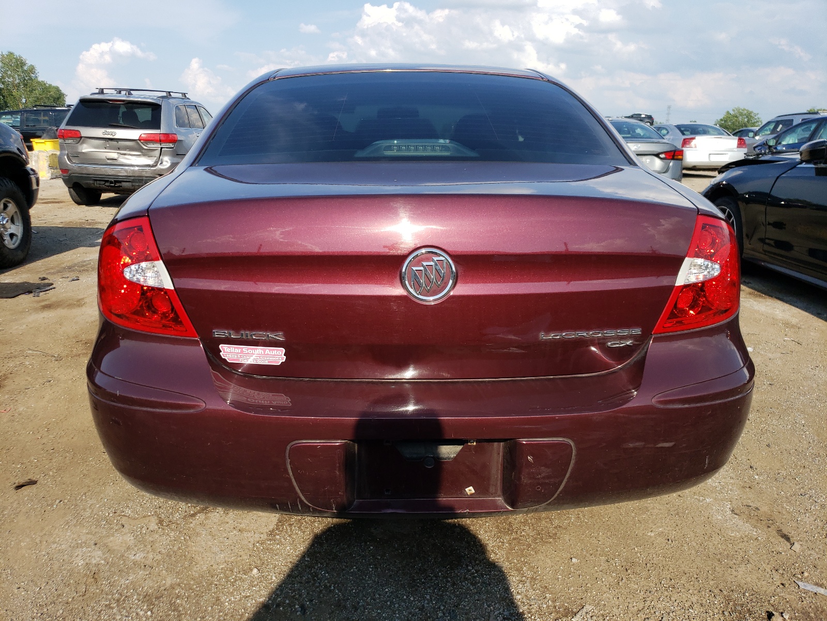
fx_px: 621
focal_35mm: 26
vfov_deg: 53.1
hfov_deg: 67.3
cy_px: 310
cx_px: 414
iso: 50
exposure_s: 1/2500
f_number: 1.5
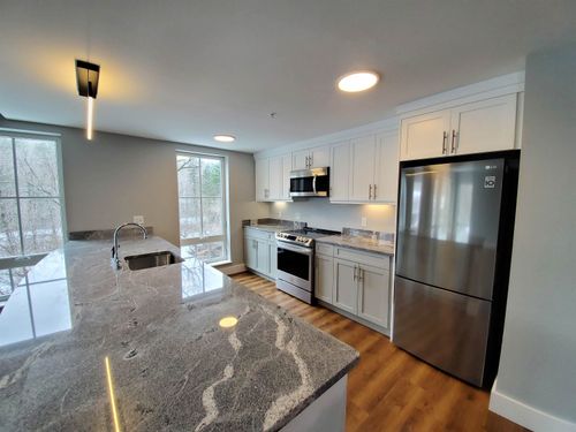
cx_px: 288
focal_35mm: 13
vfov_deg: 89.9
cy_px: 216
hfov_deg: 106.2
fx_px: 216
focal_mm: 1.8
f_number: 2.2
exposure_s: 1/60
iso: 100
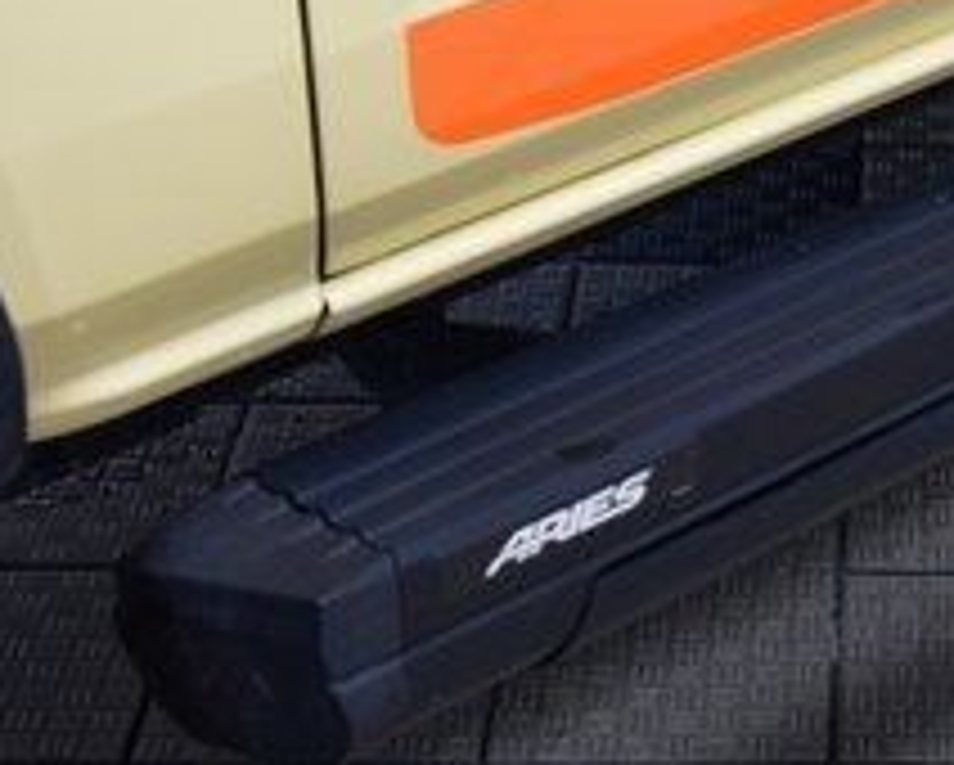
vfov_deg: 12.9
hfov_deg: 15.1
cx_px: 1354
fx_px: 3363
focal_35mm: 119
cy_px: 79
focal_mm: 28
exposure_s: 1/60
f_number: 5
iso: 1600
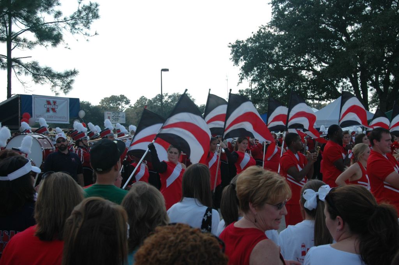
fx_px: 731
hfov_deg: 30.5
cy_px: 132
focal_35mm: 66
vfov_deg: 20.6
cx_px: 200
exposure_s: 1/250
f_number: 8
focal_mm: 44
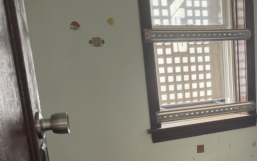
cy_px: 150
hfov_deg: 37.3
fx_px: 364
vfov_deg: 24.1
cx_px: 211
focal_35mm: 52
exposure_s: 1/5
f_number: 1.78
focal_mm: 6.76
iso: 2000
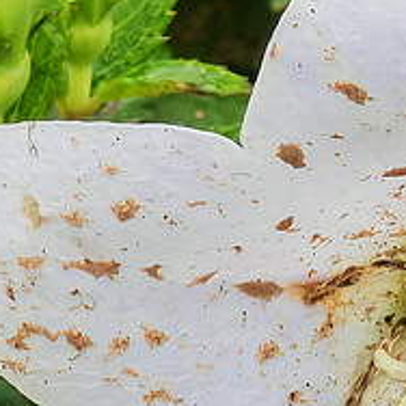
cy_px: 365
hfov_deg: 1.9
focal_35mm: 898
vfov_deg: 2.0
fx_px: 11916
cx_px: 680
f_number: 3
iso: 50
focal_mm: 14.92
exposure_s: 1/170
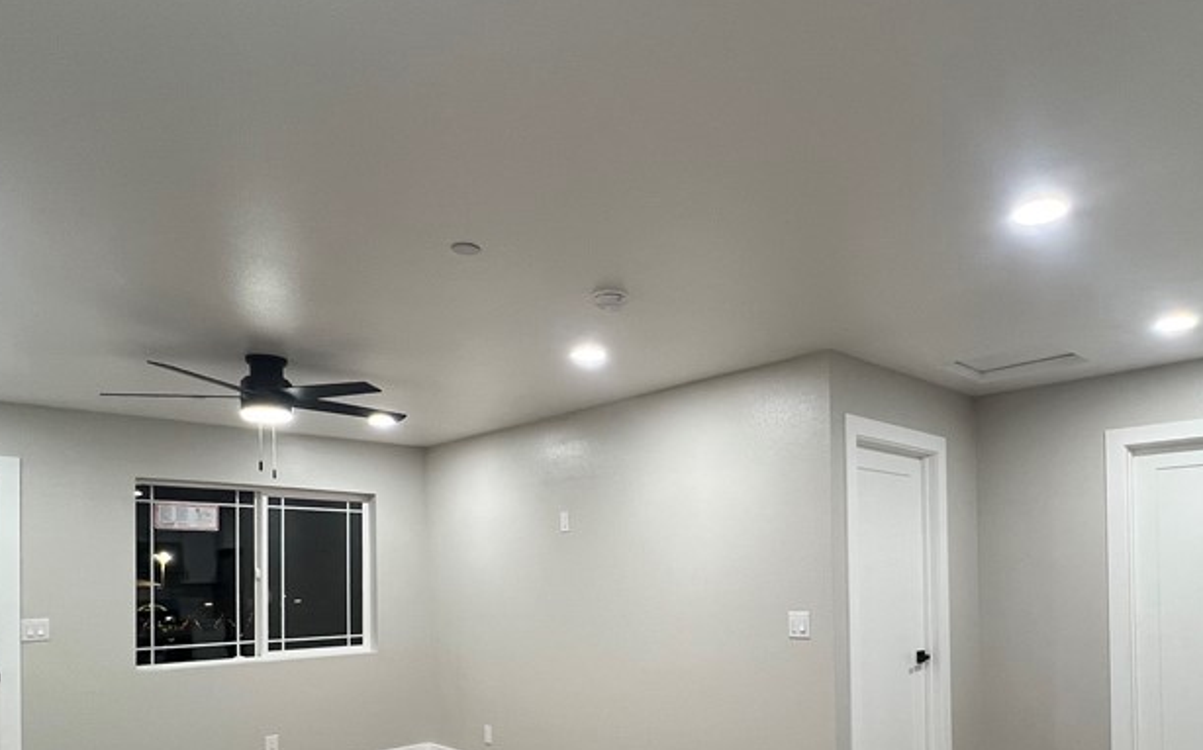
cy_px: 568
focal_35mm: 23
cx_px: 723
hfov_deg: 76.3
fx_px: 754
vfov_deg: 50.6
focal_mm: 1.57
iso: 125
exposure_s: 1/60
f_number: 1.8
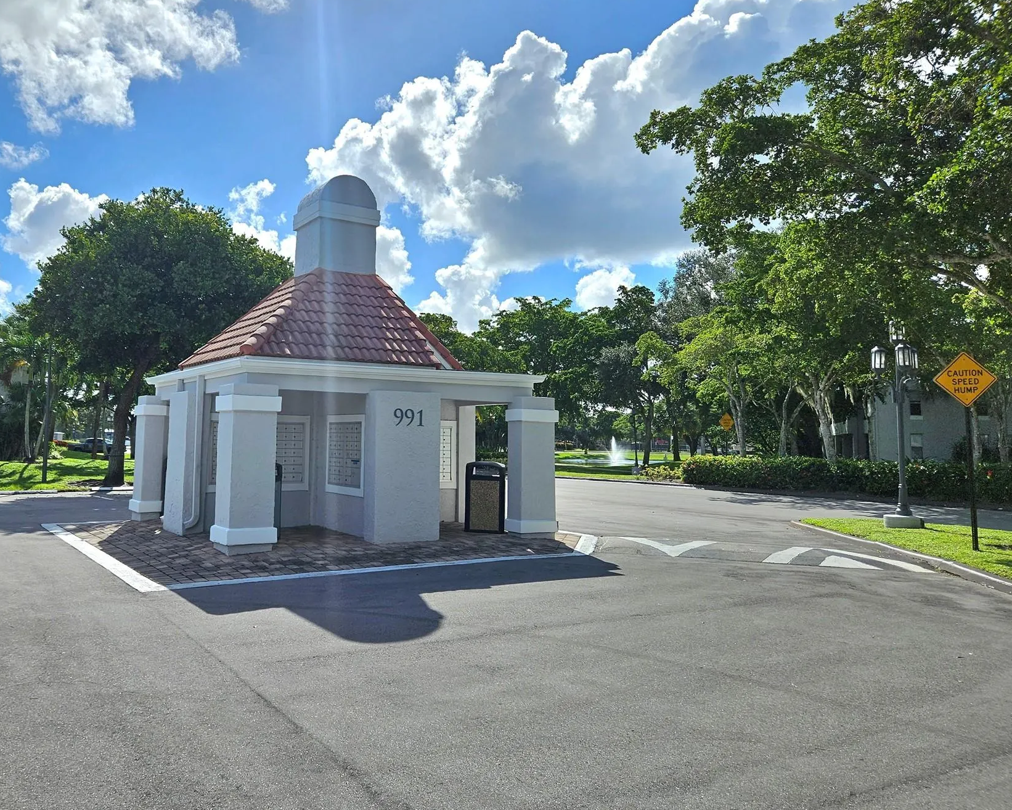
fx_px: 839
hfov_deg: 61.6
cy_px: 359
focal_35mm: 28
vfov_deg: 51.4
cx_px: 403
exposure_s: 1/5000
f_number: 1.8
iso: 25
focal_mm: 5.4
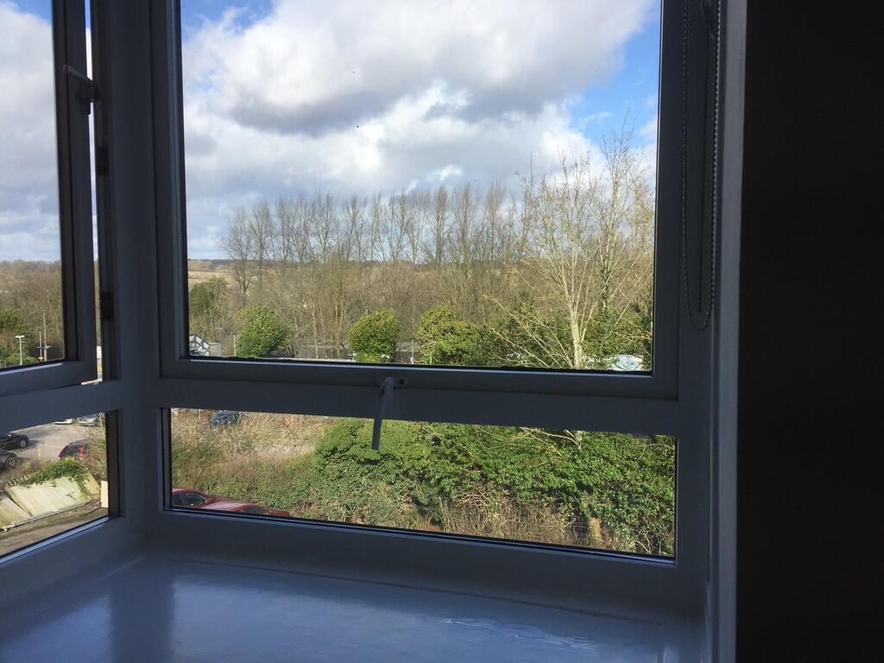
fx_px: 741
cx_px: 442
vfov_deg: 48.2
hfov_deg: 61.7
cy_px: 332
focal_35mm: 29
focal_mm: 4.15
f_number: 2.2
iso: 32
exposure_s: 1/1464
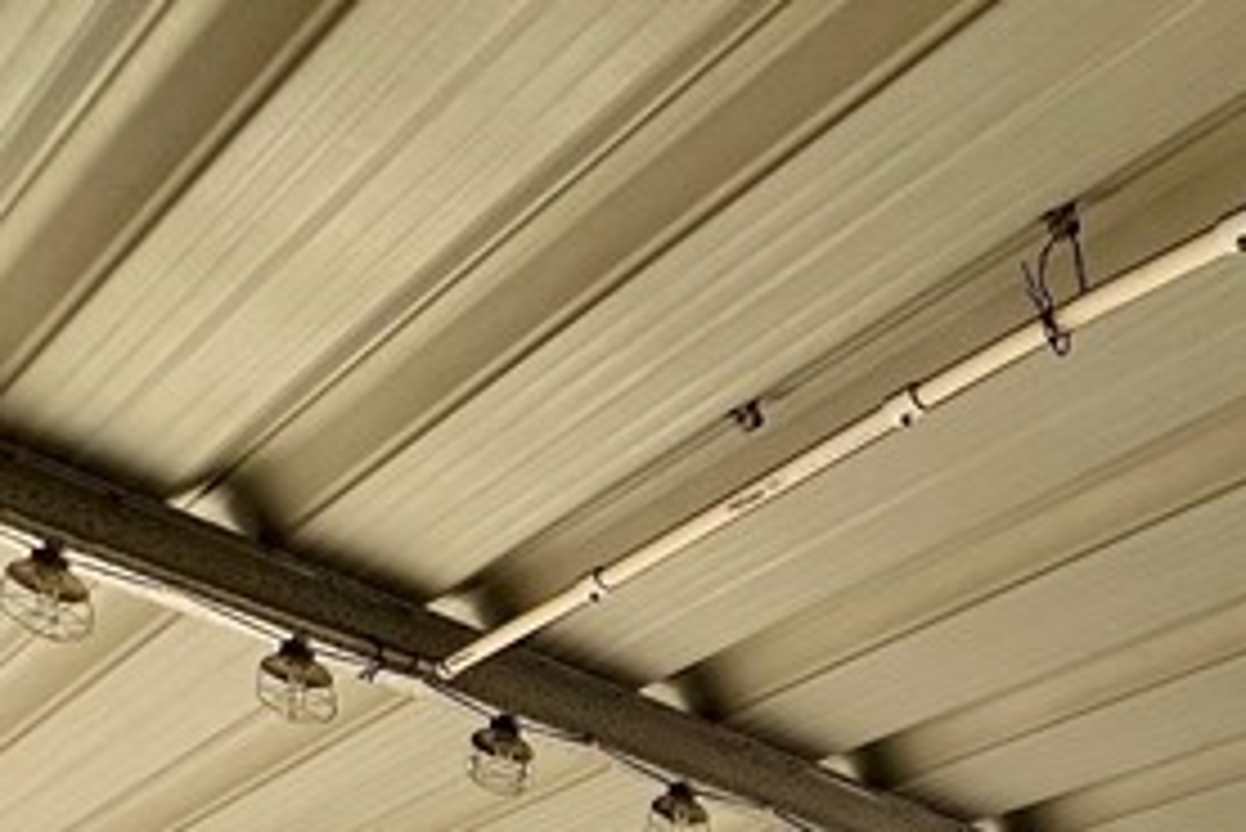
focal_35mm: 50
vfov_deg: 19.0
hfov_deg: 32.9
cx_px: 1475
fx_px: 1731
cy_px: 1583
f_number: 1.8
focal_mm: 1.57
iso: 32
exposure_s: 1/251
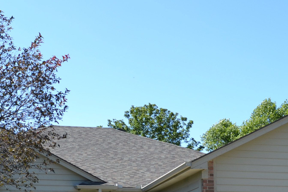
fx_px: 616
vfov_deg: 17.5
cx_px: 106
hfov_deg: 26.2
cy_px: 168
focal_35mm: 77
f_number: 7.1
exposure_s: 1/200
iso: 100
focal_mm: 20
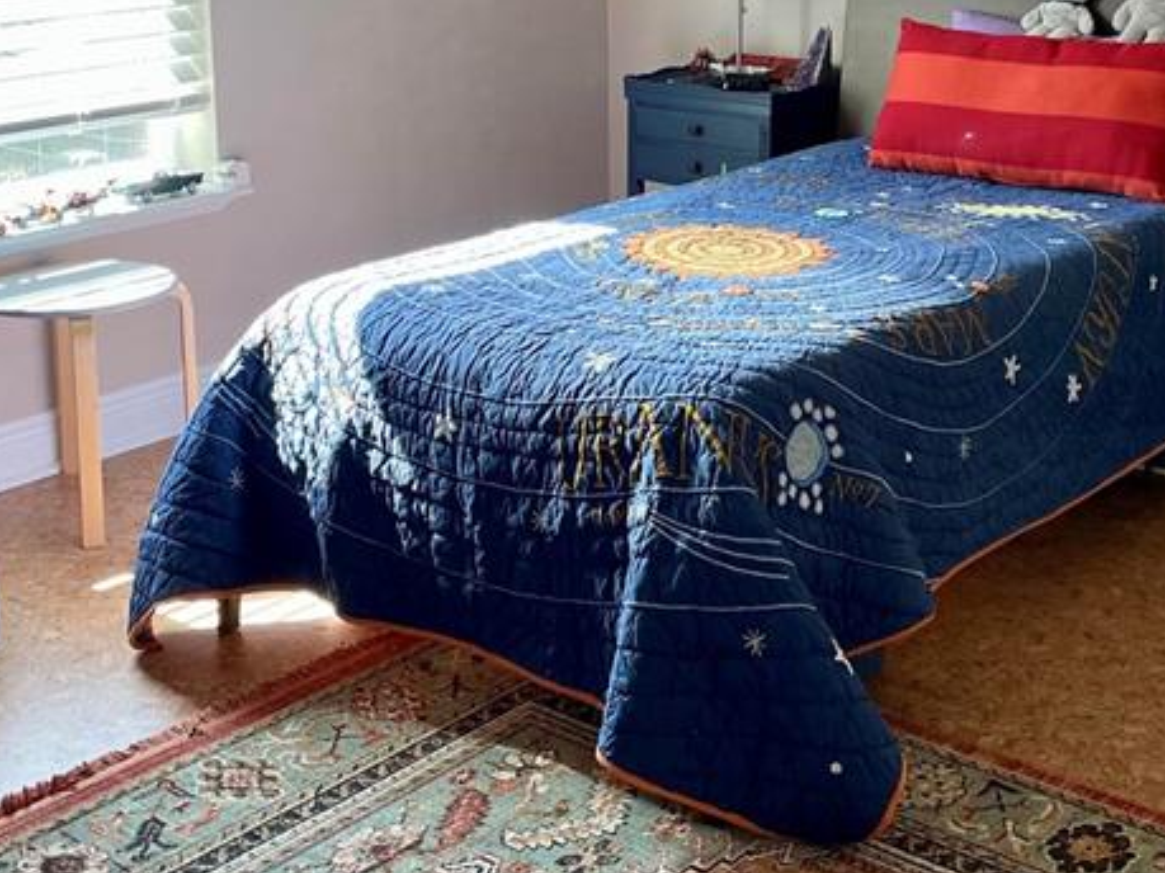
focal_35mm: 58
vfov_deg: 24.7
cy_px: 152
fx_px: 1951
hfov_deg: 33.2
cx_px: 556
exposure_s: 1/120
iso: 125
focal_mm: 4.2
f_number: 1.6
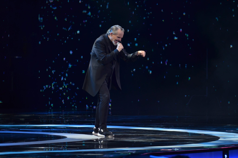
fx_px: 1979
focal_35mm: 300
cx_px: 119
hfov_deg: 6.9
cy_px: 79
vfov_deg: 4.6
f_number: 5.6
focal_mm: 200
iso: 1000
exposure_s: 1/160
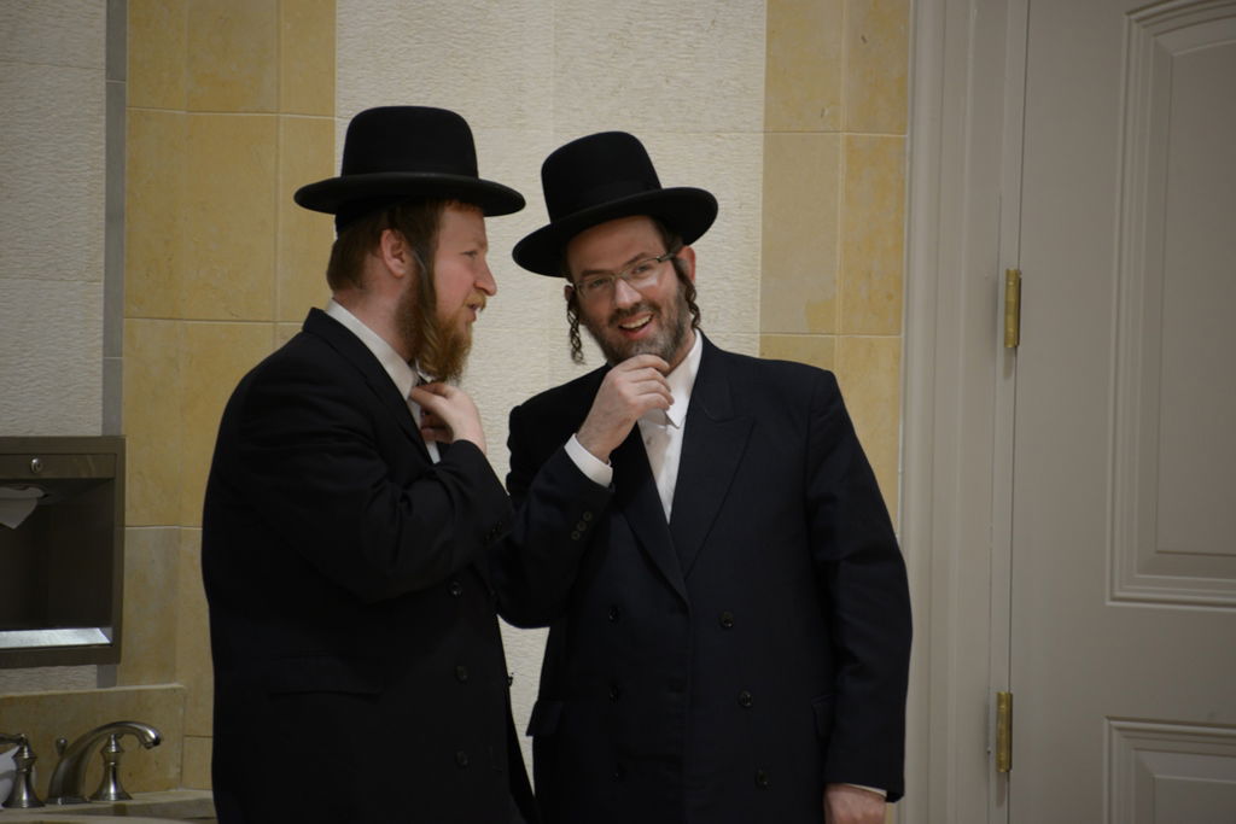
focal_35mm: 300
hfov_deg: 6.9
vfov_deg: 4.6
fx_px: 10301
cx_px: 618
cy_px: 412
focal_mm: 300
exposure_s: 1/60
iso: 800
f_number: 5.6
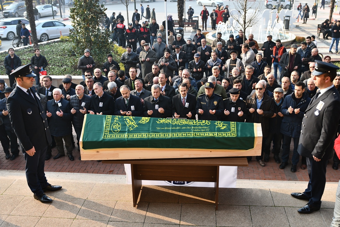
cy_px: 114
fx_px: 340
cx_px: 170
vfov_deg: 36.9
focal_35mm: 36
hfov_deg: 53.1
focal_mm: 24
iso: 100
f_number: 3.2
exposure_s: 1/250
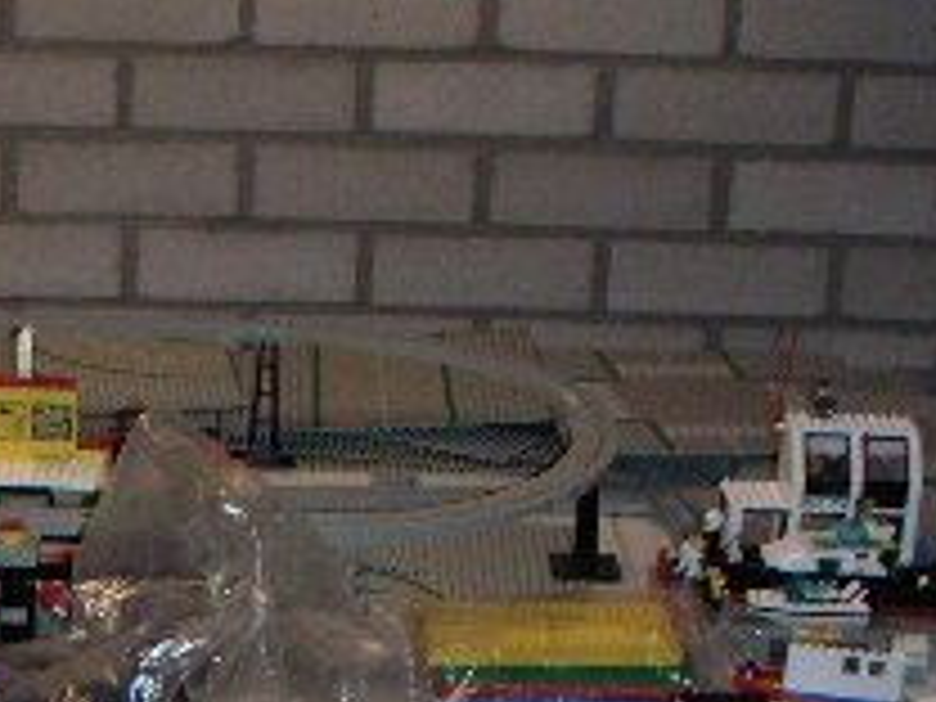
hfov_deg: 16.3
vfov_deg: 12.4
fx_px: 3164
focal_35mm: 117
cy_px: 788
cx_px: -135
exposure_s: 1/50
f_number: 2.8
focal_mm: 6
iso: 160
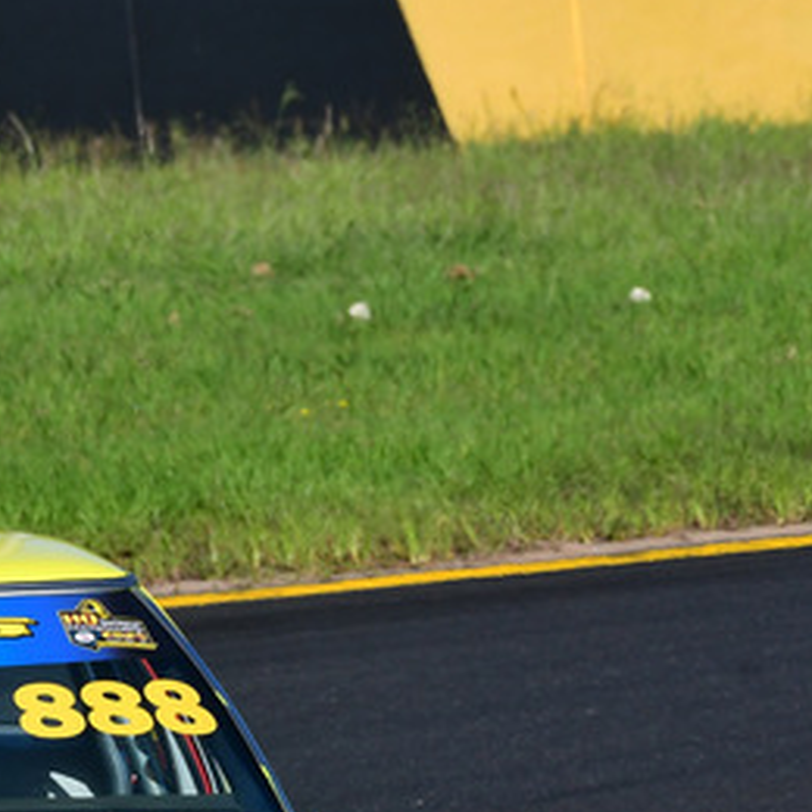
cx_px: 100
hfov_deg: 1.4
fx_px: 32324
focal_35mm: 1218
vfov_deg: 1.4
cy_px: 718
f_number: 13
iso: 400
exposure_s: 1/640
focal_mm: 310
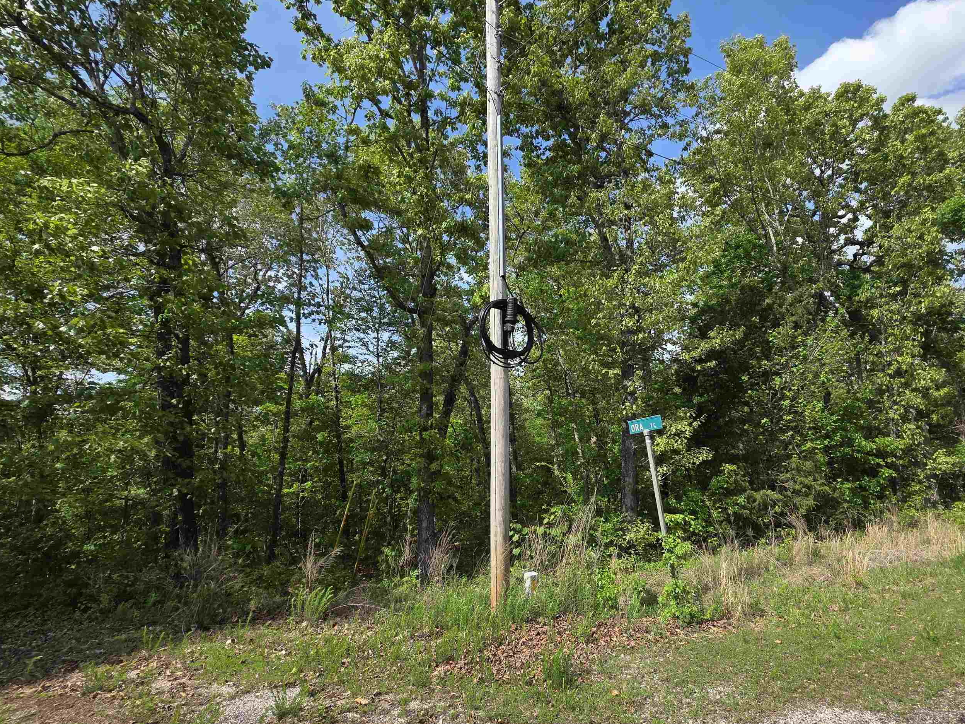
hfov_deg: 93.9
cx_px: 547
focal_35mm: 16
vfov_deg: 78.0
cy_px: 389
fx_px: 446
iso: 40
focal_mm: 2.2
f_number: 1.9
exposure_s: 1/1276
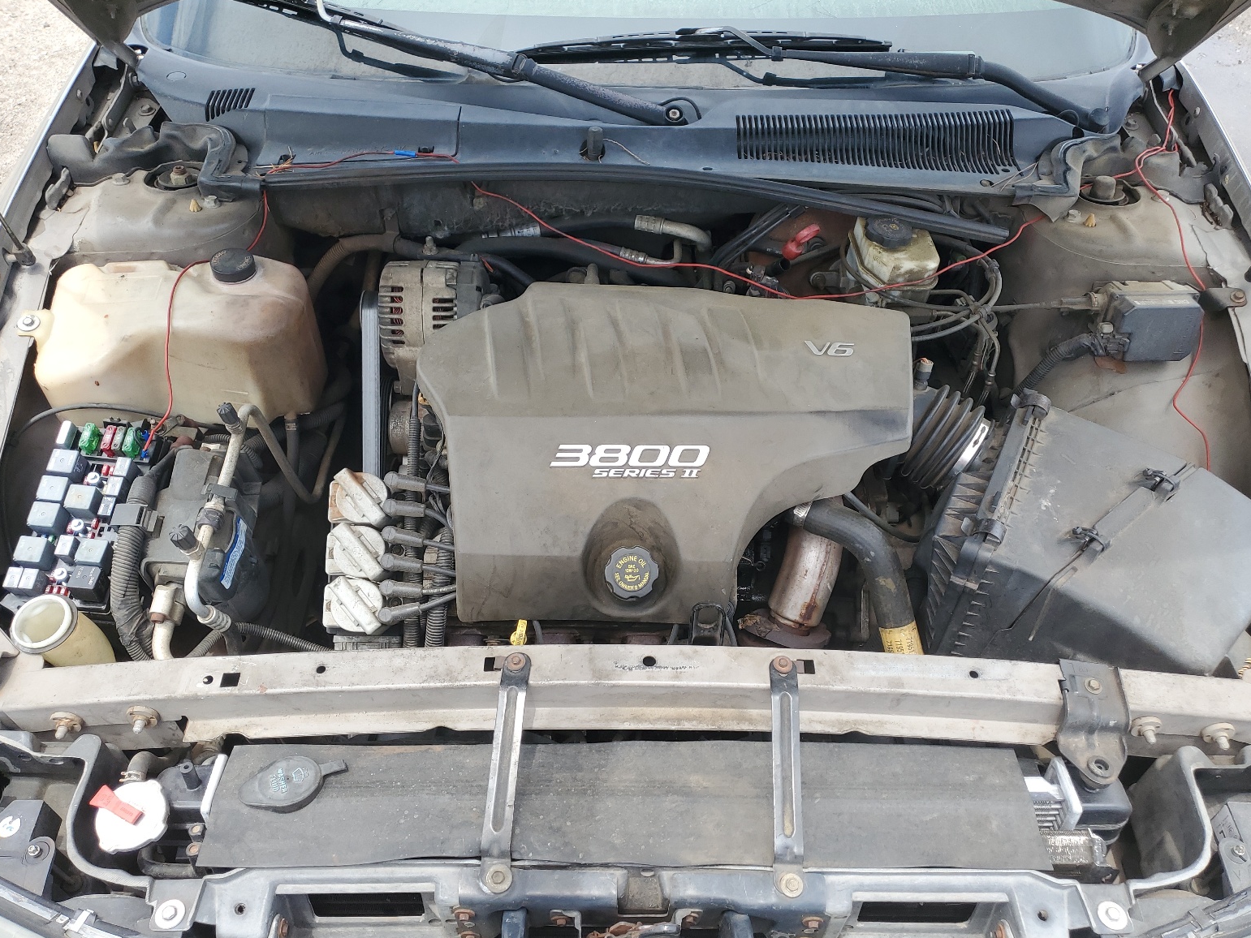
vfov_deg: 51.4
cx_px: 631
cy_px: 469
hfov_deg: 65.3
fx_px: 976
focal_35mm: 27
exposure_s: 1/625
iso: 50
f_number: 1.5
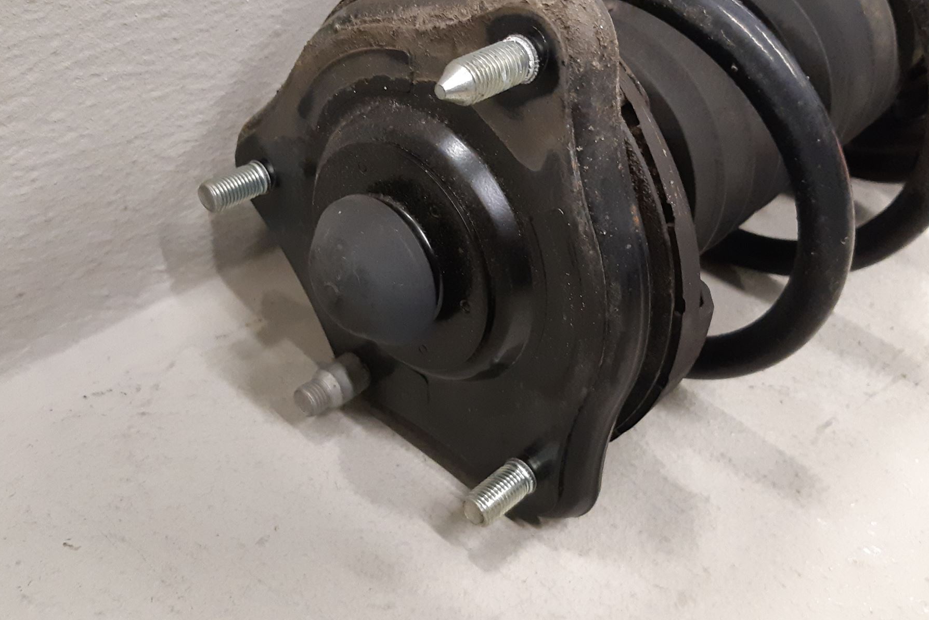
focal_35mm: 31
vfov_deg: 42.2
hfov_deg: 60.3
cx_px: 445
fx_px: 800
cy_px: 264
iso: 320
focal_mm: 3.93
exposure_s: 1/50
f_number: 1.7
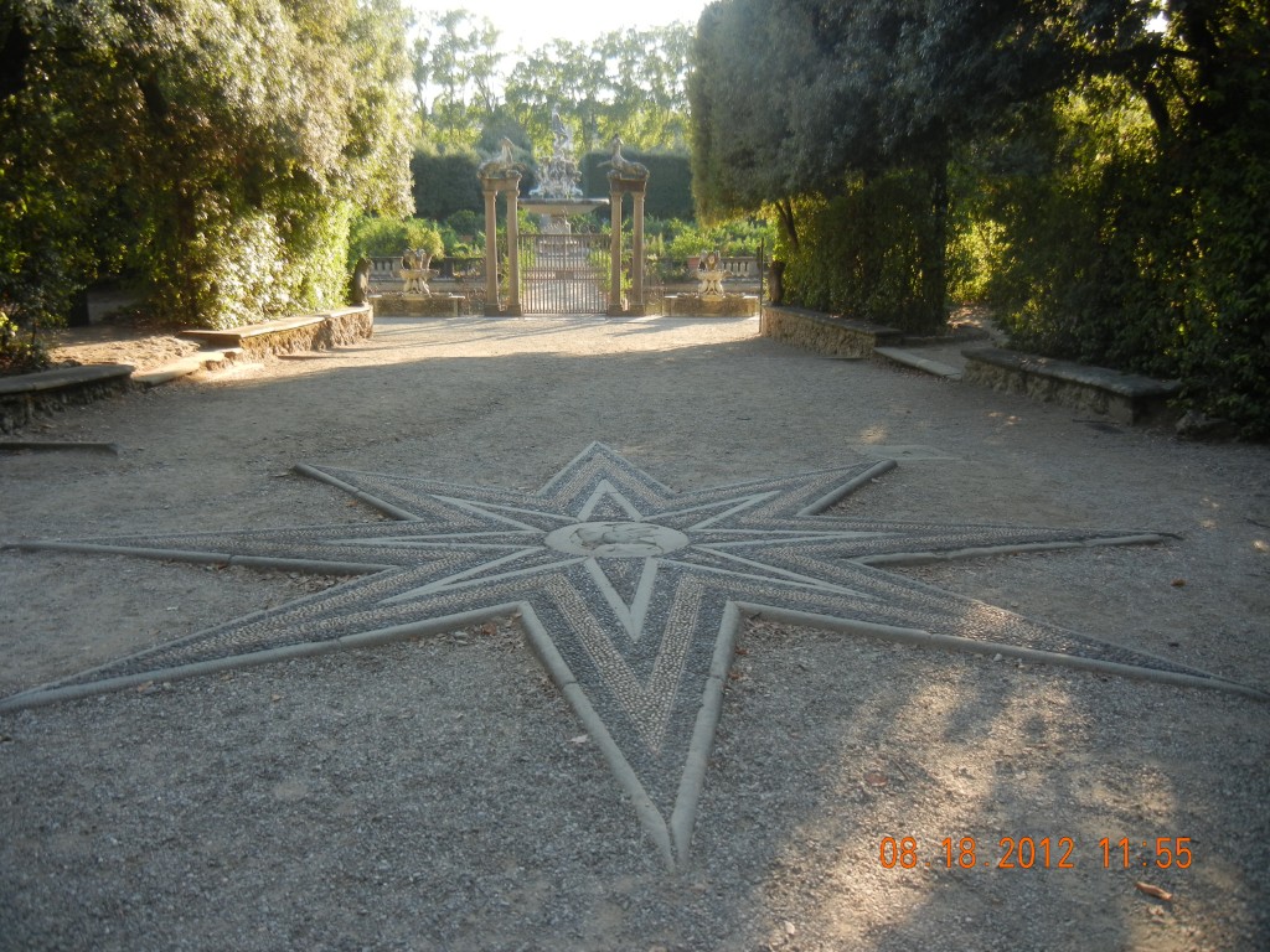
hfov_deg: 60.0
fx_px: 1101
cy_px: 476
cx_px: 635
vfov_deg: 46.8
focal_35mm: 30
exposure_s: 1/183
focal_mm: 5.4
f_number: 3.5
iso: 160
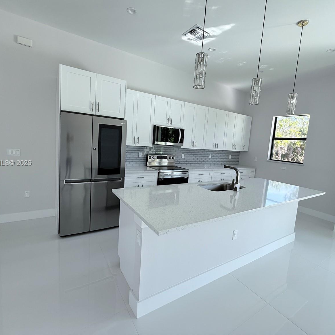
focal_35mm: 17
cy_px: 163
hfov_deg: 83.9
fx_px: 186
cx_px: 172
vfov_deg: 84.0
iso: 80
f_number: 2.2
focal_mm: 2.22
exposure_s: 1/120
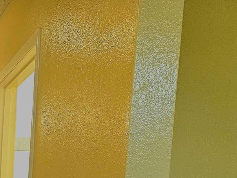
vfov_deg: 16.8
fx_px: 534
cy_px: 282
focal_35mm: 78
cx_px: -93
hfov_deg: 21.8
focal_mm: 5.4
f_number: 1.8
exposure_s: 1/120
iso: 250
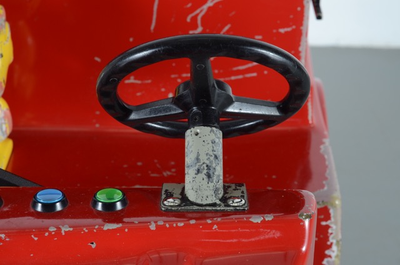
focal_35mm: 75
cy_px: 132
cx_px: 200
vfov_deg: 18.1
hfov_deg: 27.0
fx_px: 832
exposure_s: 1/125
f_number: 5.6
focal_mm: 50
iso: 100
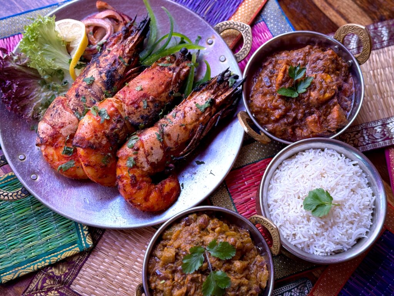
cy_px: 148
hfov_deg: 39.7
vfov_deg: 30.3
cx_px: 197
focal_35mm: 48
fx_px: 546
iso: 125
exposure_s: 1/60
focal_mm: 6.76
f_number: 1.78
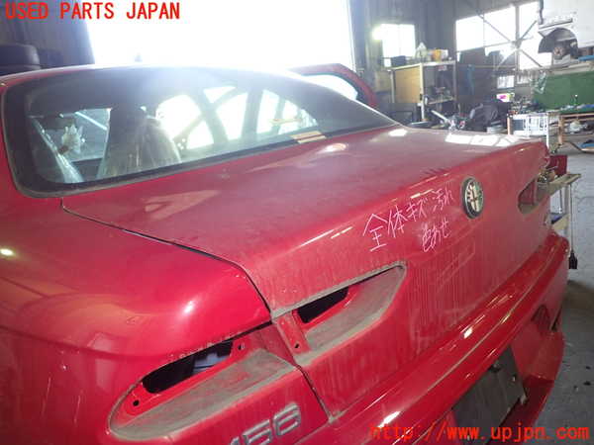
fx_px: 429
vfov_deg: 54.9
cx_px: 297
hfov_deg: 69.4
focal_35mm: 25
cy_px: 222
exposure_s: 1/50
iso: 200
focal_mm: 4.5
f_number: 2
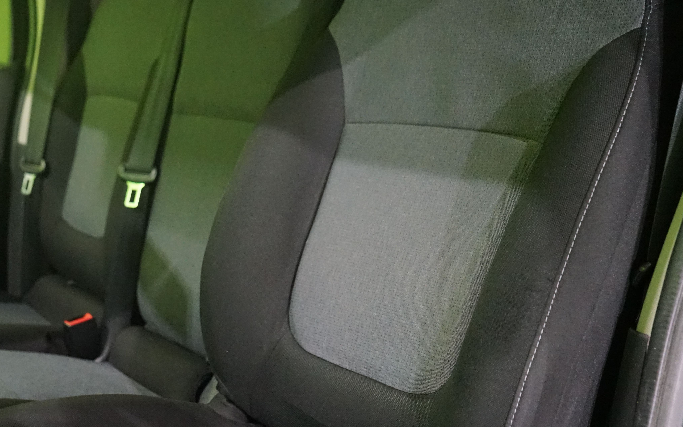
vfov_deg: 21.4
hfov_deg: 33.5
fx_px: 1117
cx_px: 190
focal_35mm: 60
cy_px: 325
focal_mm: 40
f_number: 4
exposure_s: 1/50
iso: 6400
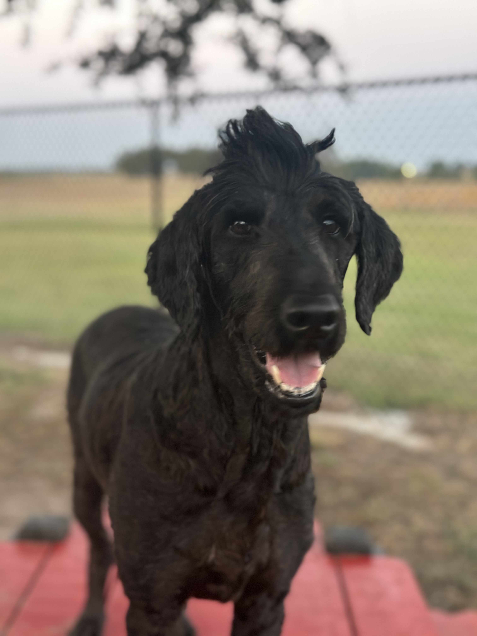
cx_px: 238
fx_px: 882
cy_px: 318
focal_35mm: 48
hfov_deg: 30.3
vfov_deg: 39.7
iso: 400
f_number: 1.78
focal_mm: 6.86
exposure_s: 1/52
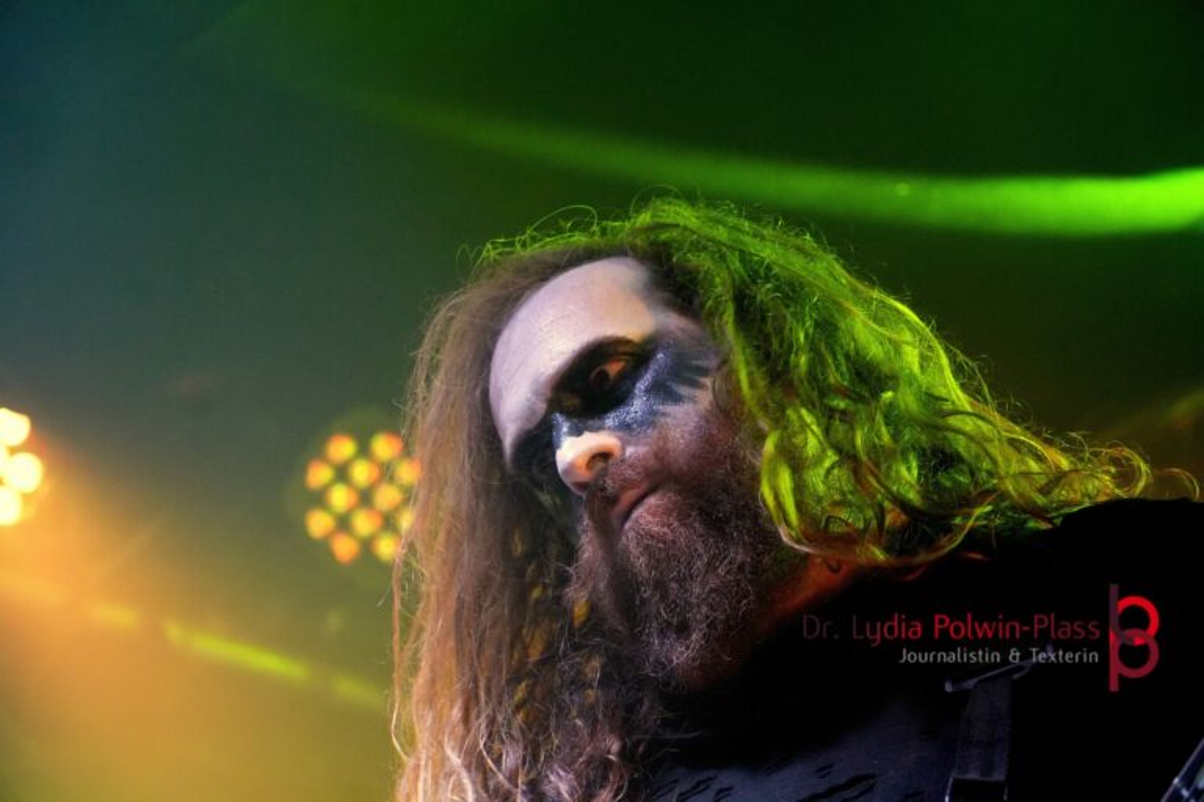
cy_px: 401
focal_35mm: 102
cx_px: 602
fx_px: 3411
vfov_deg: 13.4
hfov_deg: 20.0
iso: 6400
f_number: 5
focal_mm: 68
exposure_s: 1/100
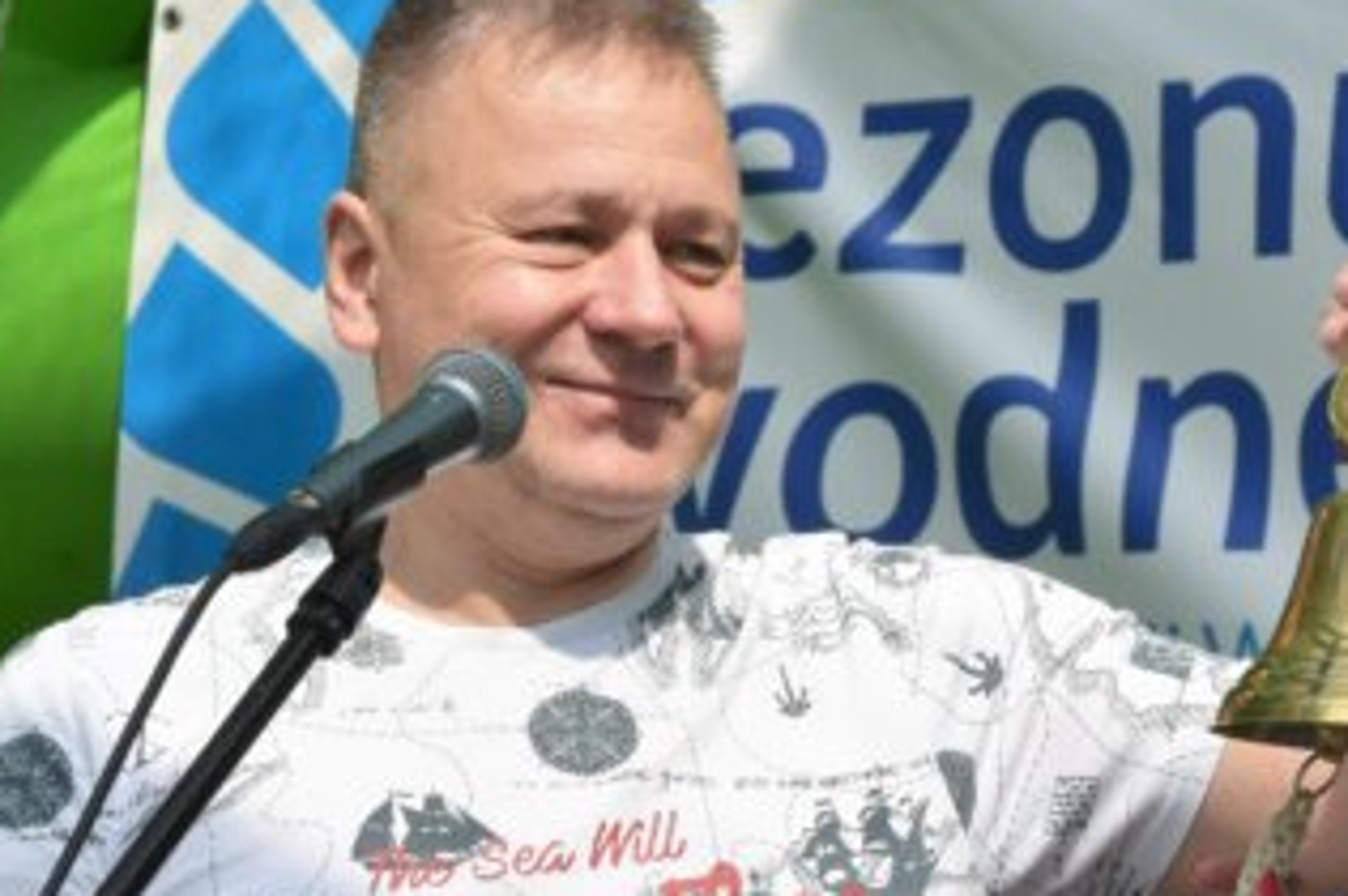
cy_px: 753
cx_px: 960
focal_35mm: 323
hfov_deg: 6.4
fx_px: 12092
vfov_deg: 4.2
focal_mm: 85
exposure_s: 1/800
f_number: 9
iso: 400
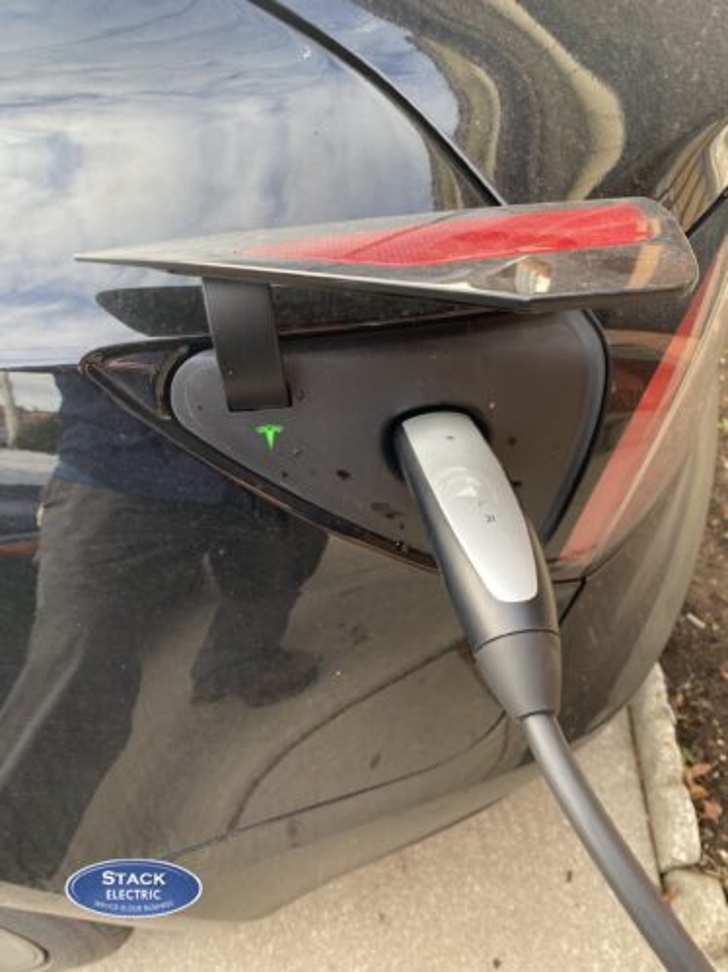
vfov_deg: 67.3
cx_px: 364
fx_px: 729
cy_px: 486
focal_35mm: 26
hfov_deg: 53.0
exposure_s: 1/121
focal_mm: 4.25
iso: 80
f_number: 1.8
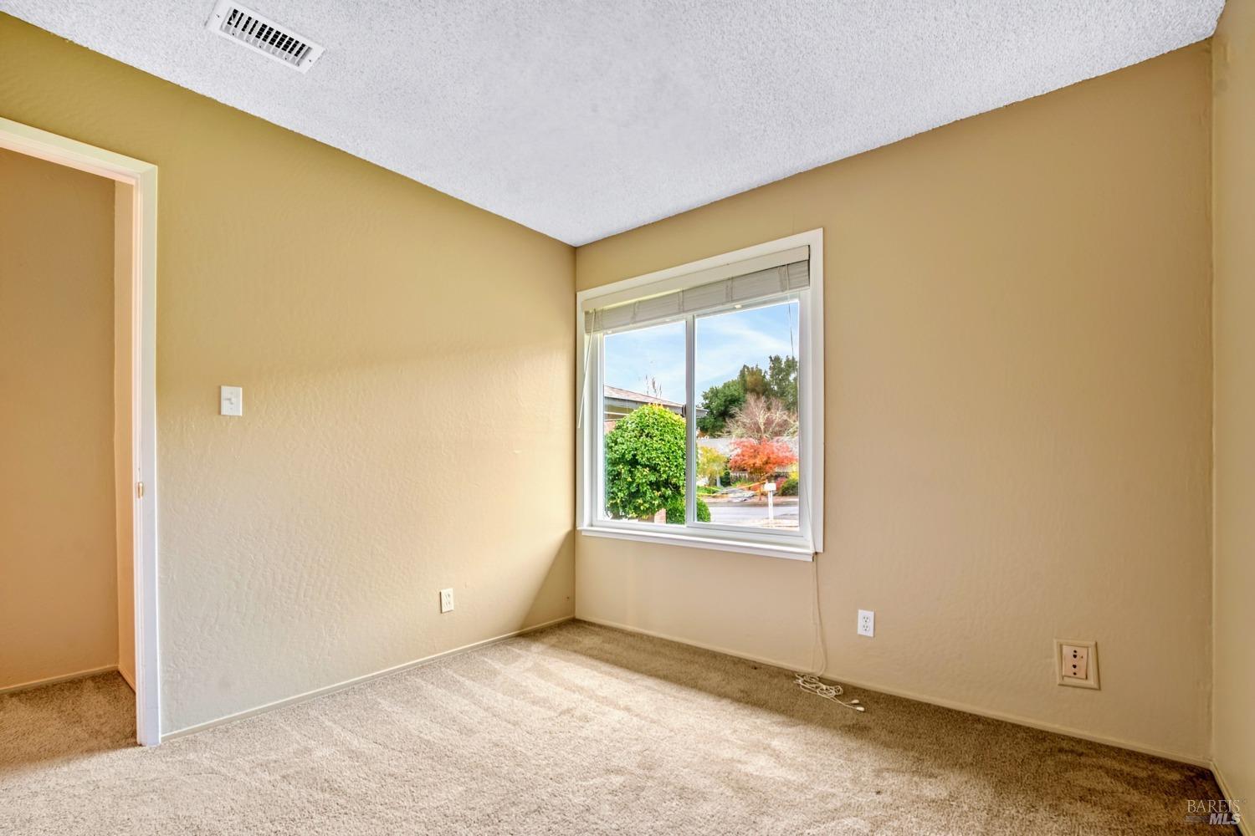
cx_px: 628
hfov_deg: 100.4
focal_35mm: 15
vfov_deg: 77.3
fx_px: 523
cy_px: 418
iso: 250
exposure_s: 1.6
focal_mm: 10
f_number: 9
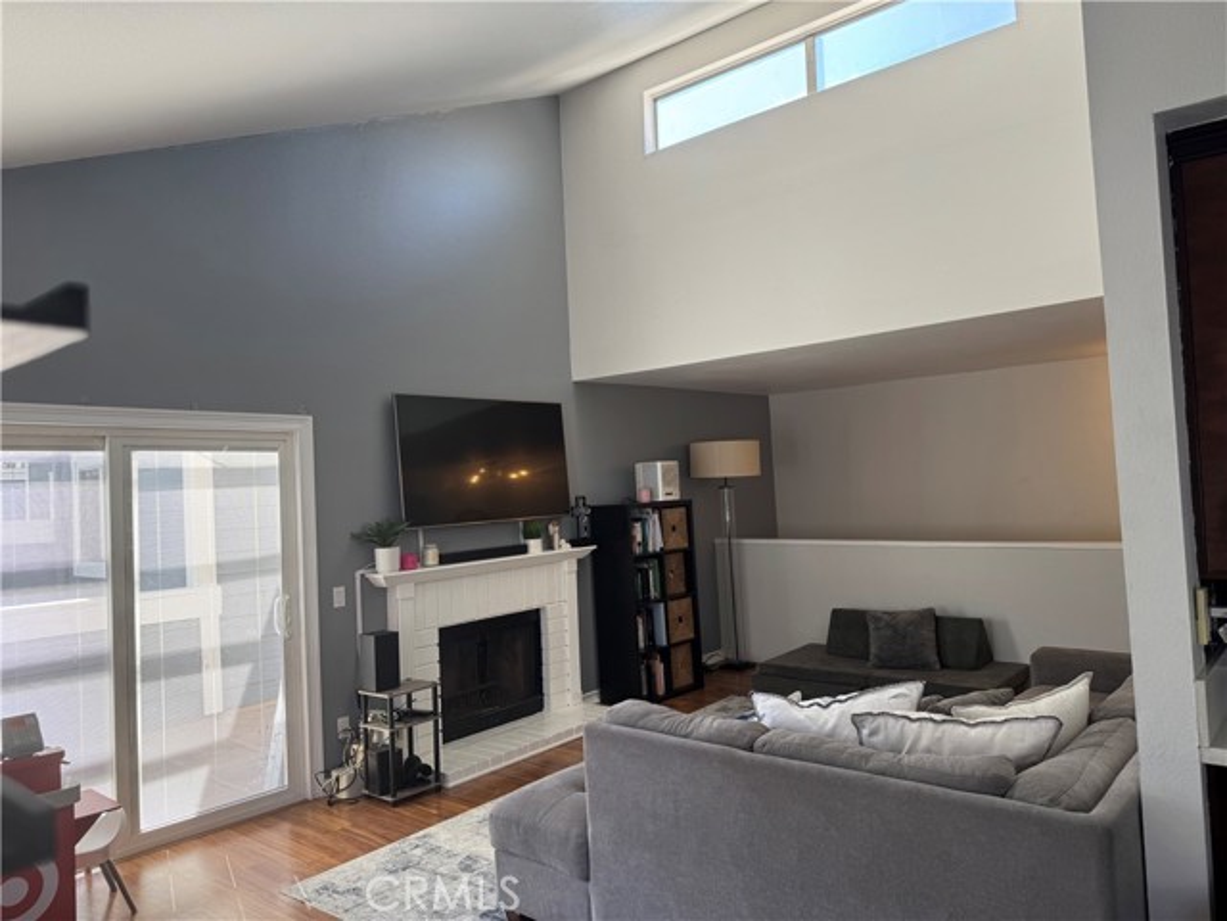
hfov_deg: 71.6
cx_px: 614
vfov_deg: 56.8
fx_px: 851
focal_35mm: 24
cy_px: 460
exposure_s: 1/223
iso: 80
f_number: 1.78
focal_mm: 6.76
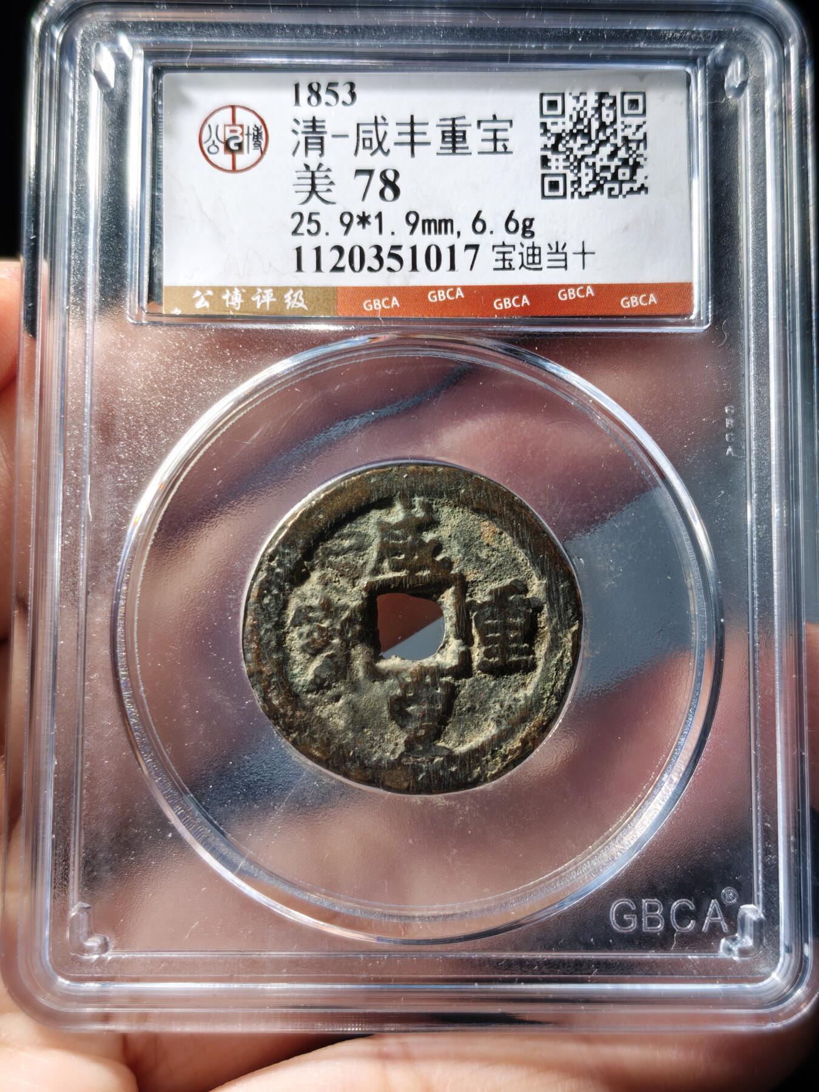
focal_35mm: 50
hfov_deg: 29.1
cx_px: 410
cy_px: 546
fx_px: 1577
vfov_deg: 38.2
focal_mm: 5.85
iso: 50
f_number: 1.63
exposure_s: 1/229
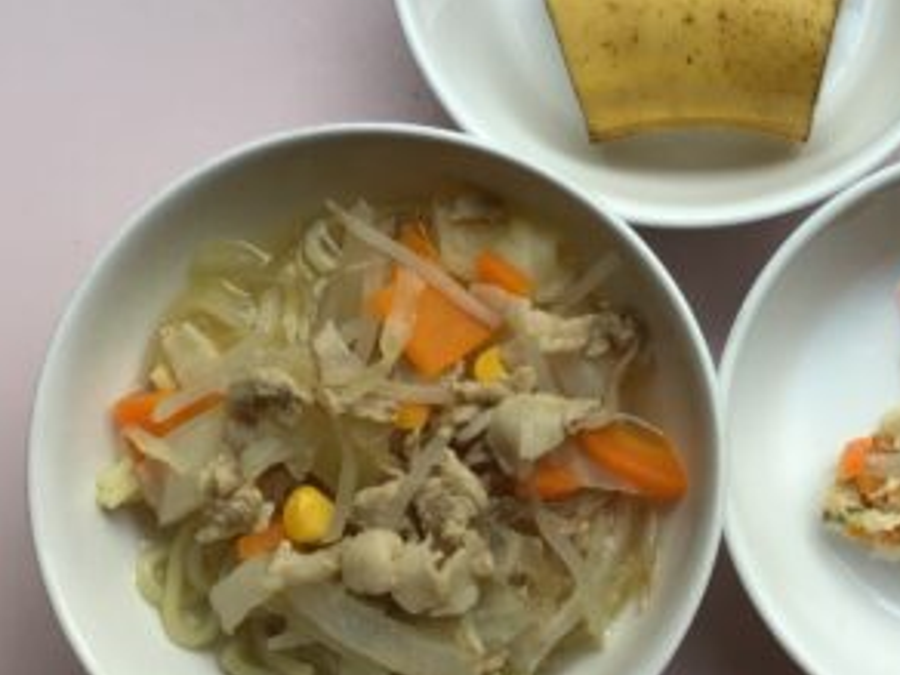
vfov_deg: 27.5
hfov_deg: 35.0
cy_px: 276
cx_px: 718
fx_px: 1378
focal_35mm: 53
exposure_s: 1/120
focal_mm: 3.3
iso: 25
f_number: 2.4
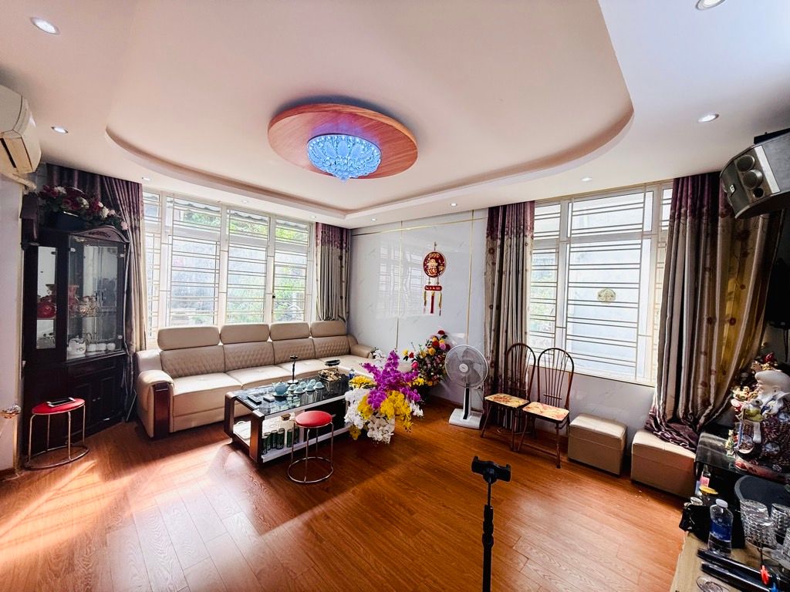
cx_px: 395
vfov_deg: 85.7
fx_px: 320
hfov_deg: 102.1
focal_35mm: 14
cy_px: 296
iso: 100
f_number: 2.2
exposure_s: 1/100
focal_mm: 2.22
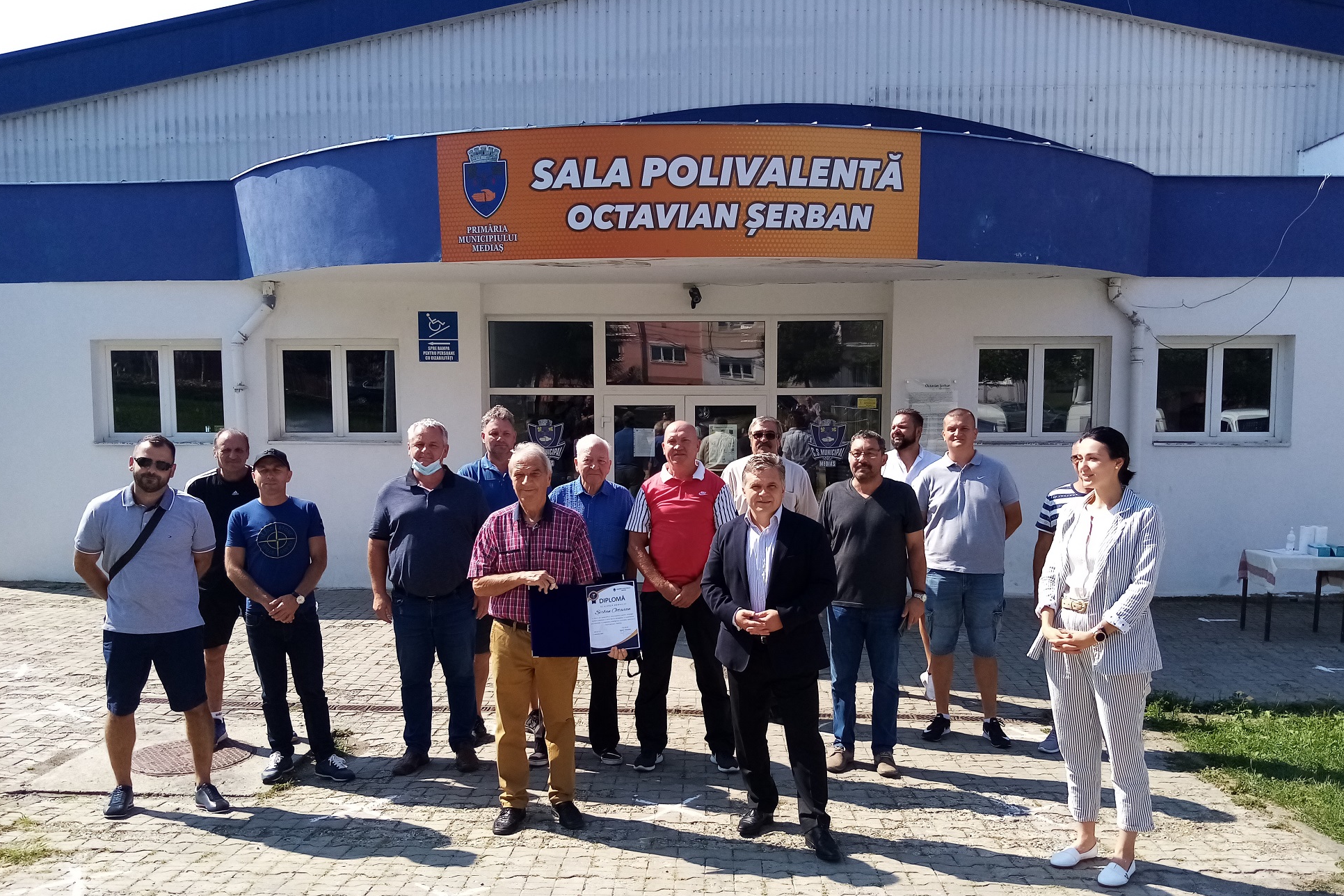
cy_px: 520
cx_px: 687
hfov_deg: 65.5
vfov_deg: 46.2
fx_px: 1045
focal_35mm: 28
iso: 106
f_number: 1.8
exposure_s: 1/1021
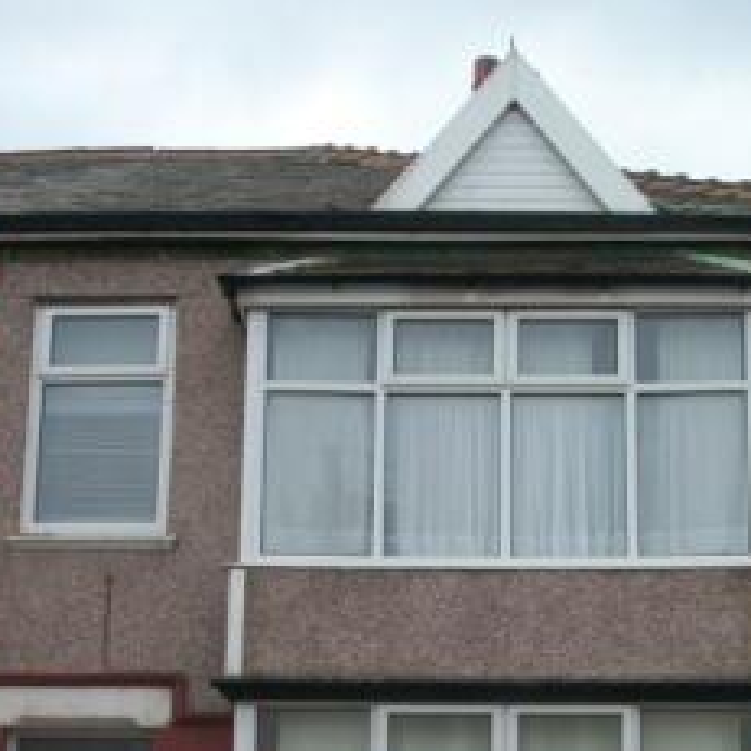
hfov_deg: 22.0
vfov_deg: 21.7
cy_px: 675
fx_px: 1915
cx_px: 551
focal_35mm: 78
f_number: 8.8
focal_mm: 6.3
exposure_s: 1/160
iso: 80
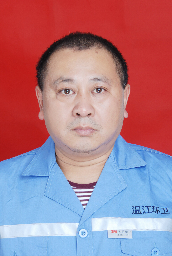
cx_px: 82
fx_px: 700
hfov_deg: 14.0
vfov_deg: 20.8
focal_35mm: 98
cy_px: 138
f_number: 11
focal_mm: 50
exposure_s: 1/125
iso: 100
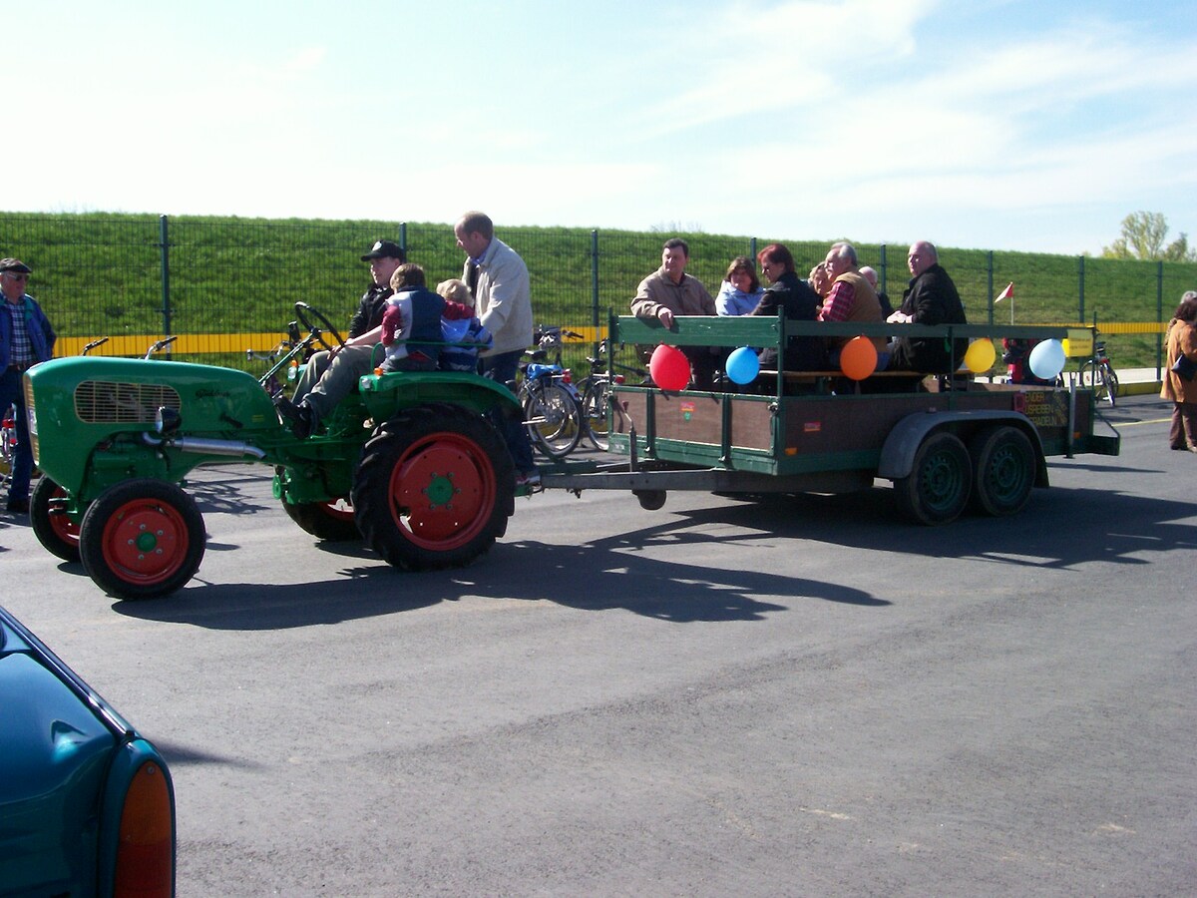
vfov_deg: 34.3
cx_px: 598
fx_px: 1452
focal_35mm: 42
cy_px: 449
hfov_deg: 44.8
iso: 80
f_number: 5.6
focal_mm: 7
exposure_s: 1/299
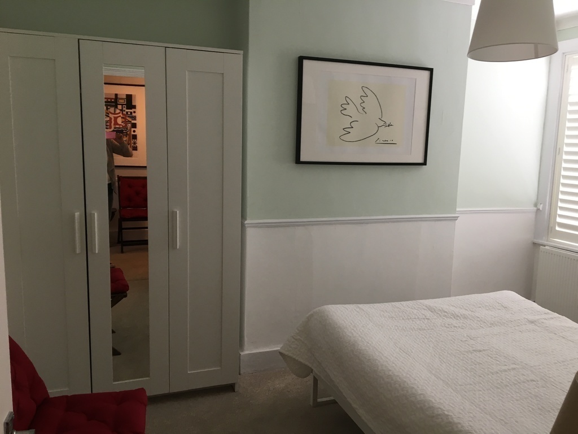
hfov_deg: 61.7
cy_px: 217
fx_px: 484
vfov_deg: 48.2
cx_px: 289
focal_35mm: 29
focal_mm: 4.15
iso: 80
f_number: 2.2
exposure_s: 1/33
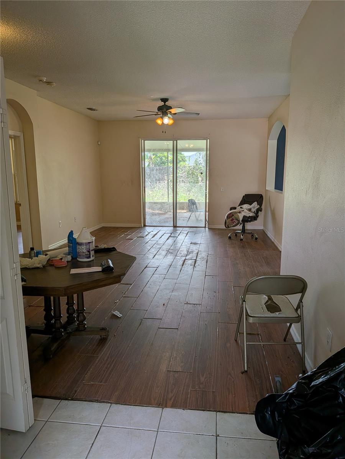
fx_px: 319
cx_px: 172
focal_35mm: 24
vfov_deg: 71.6
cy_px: 230
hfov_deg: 56.8
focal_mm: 4.53
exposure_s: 1/580
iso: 29
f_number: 1.7
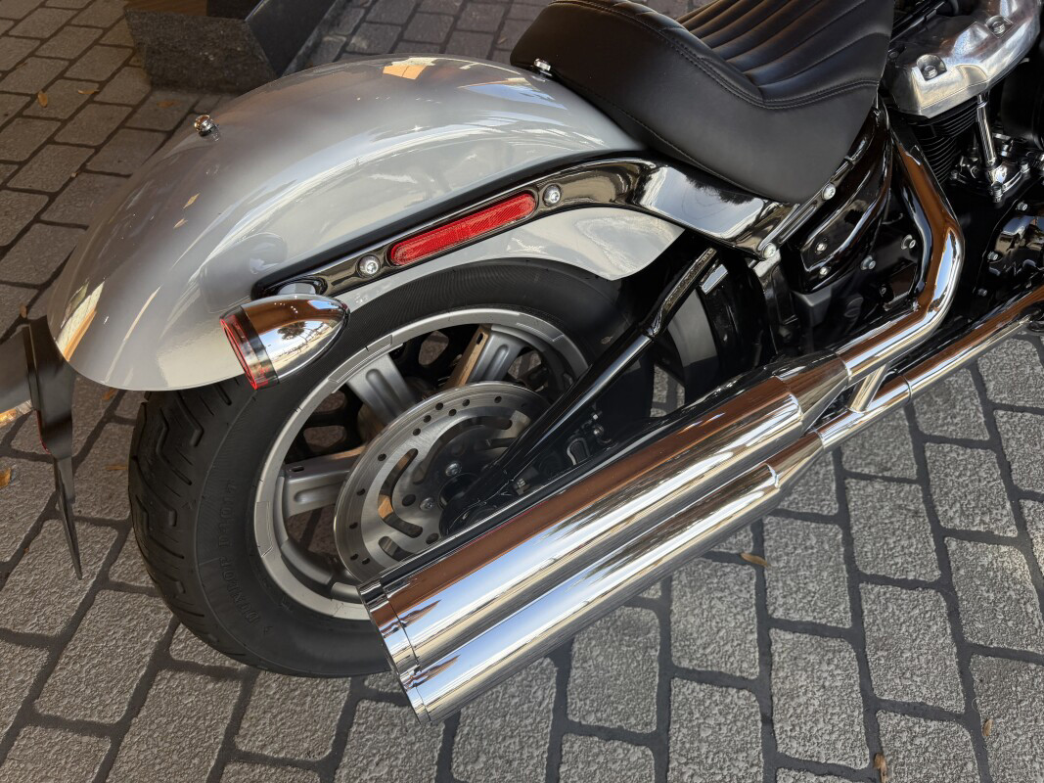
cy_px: 392
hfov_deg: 71.6
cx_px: 522
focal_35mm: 24
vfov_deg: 56.8
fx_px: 724
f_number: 1.78
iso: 100
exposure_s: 1/1018
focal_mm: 6.76
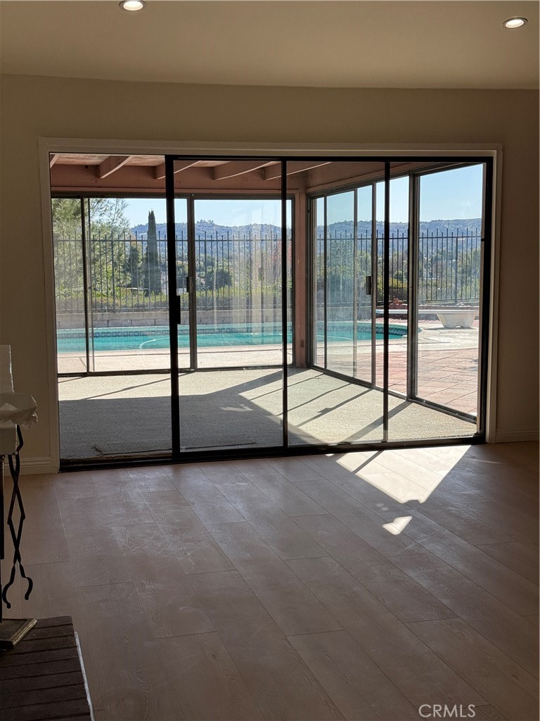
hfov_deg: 30.3
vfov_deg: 39.7
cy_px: 360
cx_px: 270
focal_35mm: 48
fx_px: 998
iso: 64
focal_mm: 6.86
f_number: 1.78
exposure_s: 1/2179
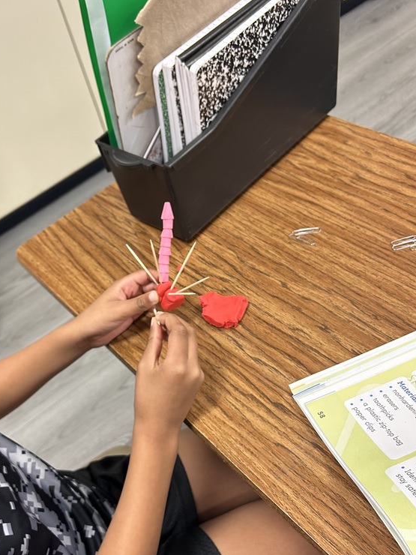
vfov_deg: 51.0
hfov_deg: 39.3
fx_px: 577
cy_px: 335
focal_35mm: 36
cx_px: 145
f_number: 1.5
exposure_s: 1/60
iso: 160
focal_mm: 5.7
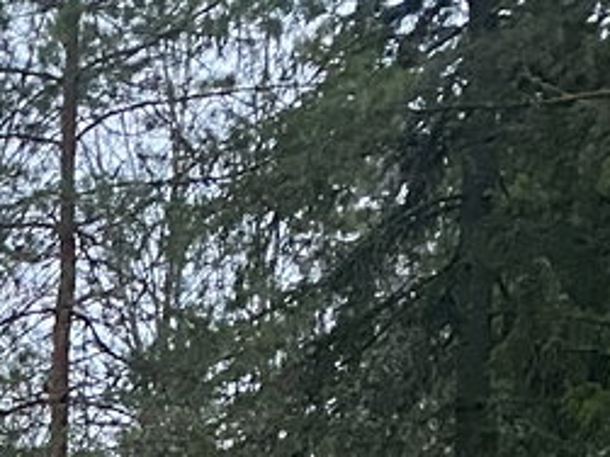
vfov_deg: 8.5
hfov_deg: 11.7
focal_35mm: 149
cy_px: 1303
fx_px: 2624
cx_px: -666
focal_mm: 4.25
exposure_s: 1/60
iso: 400
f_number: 1.8
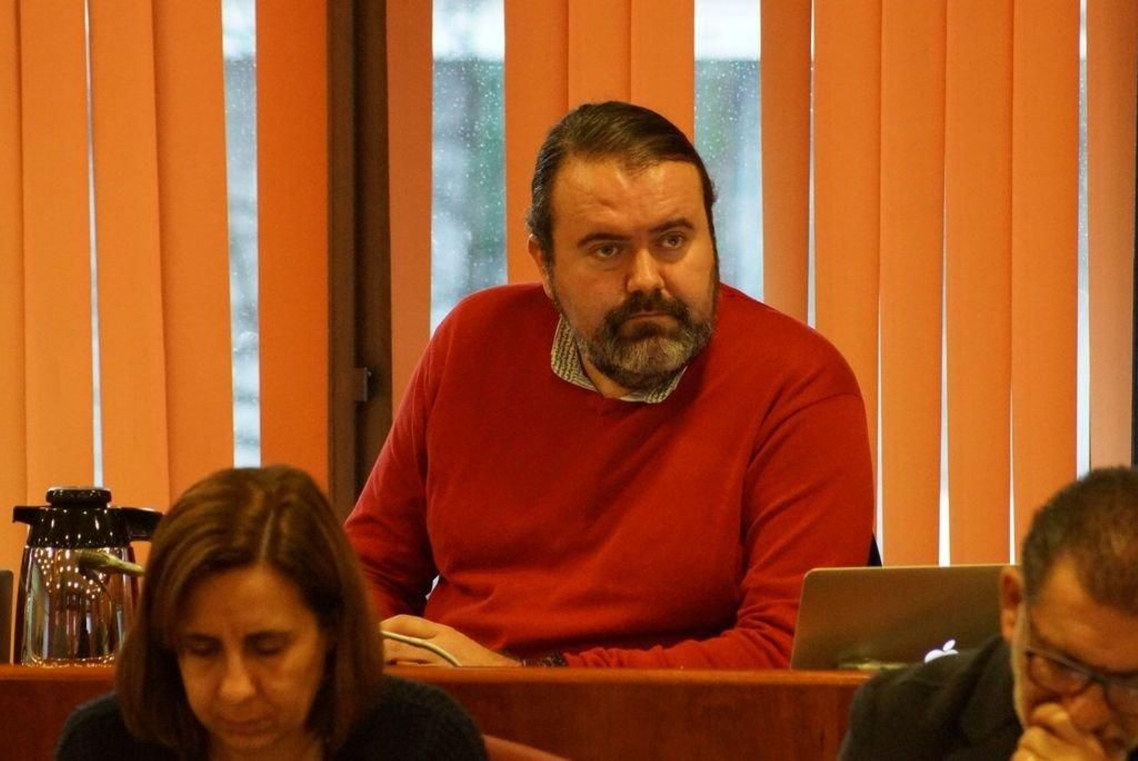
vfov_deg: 5.1
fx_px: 8540
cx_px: 569
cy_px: 380
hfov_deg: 7.6
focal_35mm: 270
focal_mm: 180
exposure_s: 1/125
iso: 6400
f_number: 5.6
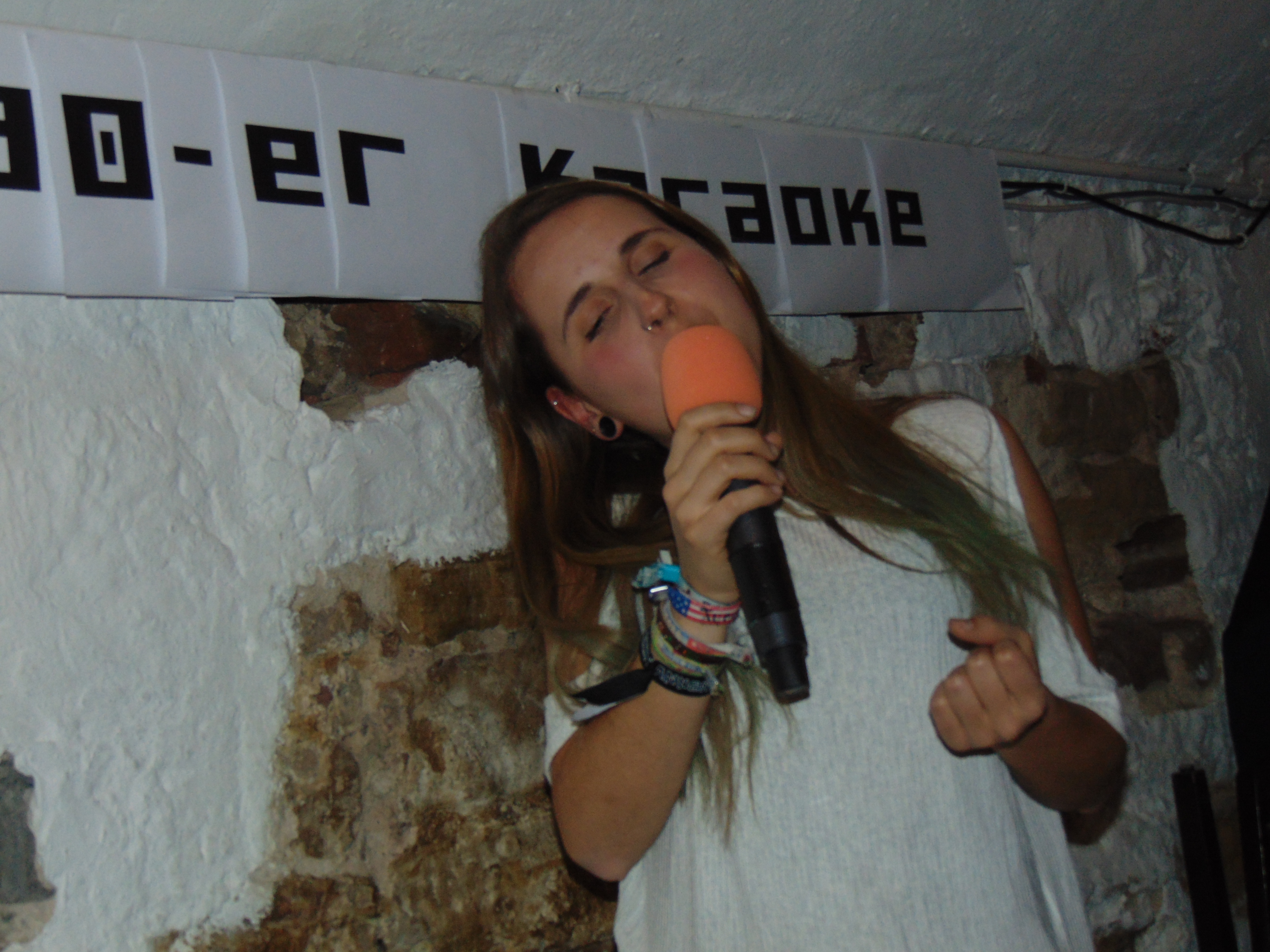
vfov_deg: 24.4
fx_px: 2201
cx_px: 635
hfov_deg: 32.2
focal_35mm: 60
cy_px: 476
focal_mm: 10.8
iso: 200
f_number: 3.6
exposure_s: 1/8
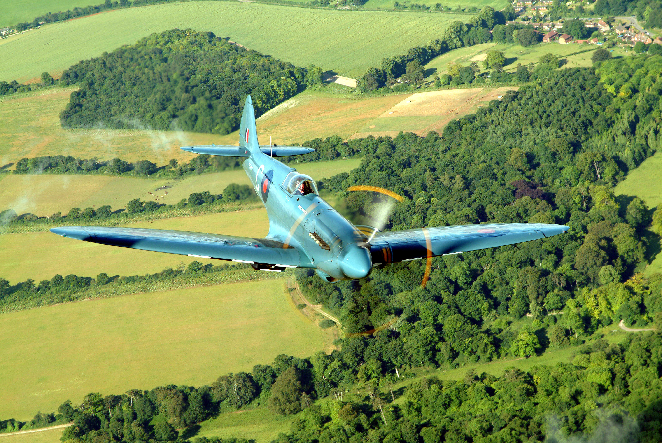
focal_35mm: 126
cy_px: 222
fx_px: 2320
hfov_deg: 16.2
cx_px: 331
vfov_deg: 10.9
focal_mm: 84
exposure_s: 1/180
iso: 100
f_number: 8
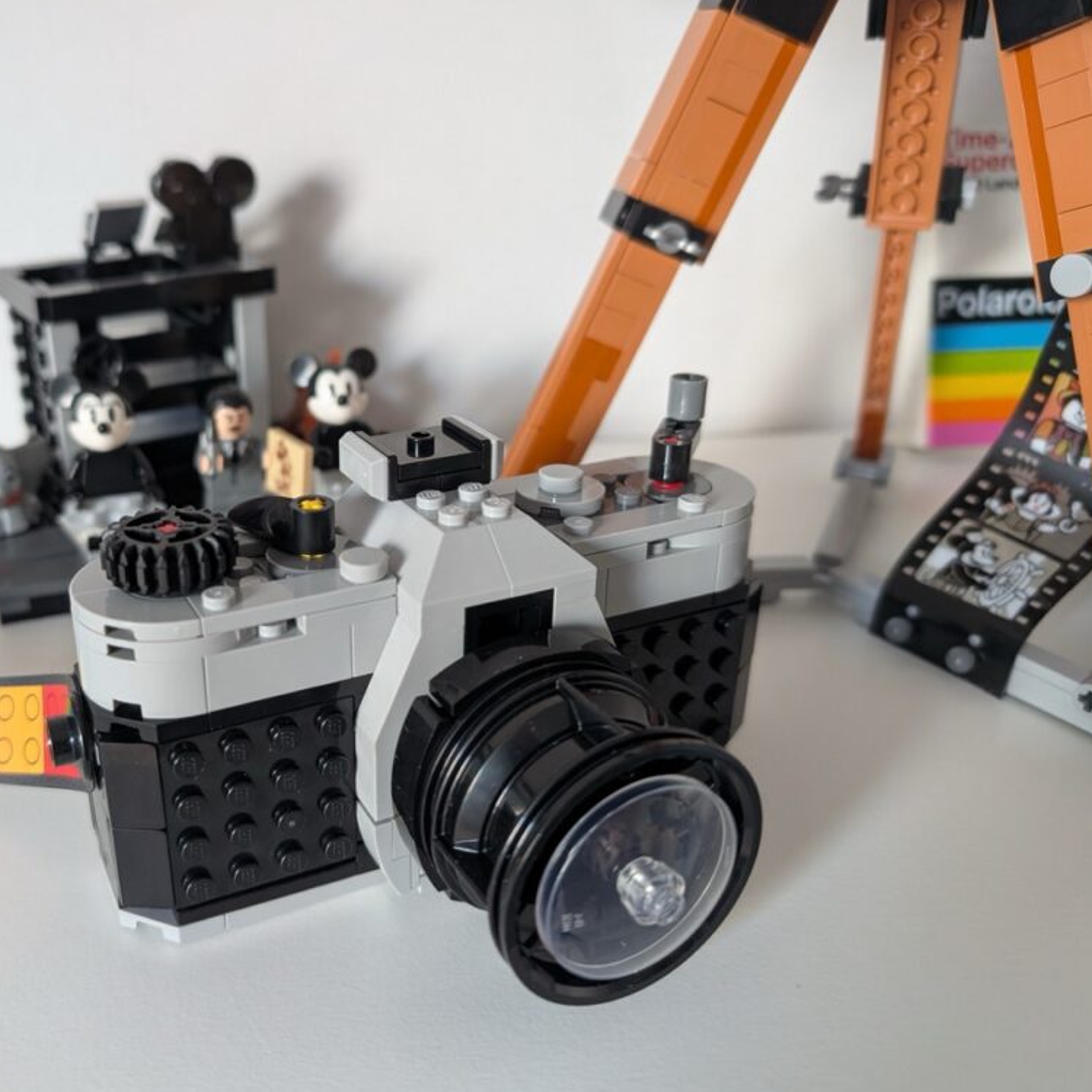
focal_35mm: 29
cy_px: 553
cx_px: 363
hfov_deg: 54.5
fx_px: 1035
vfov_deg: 55.6
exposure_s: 1/68.4
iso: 675
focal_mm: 6.9
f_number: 1.68
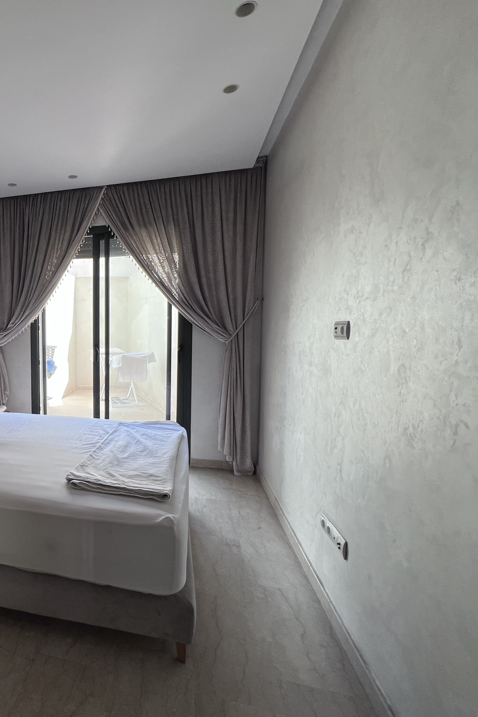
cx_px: 52
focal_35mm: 19
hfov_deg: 56.2
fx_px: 378
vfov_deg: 86.9
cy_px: 362
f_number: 1.8
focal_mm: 1.57
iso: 32
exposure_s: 1/116
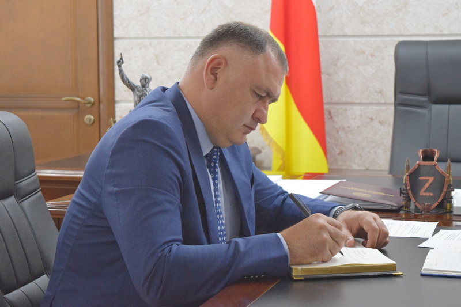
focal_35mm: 82
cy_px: 154
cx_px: 230
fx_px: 1056
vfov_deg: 16.5
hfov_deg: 24.6
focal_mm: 55
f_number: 5.6
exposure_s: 1/60
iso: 2200
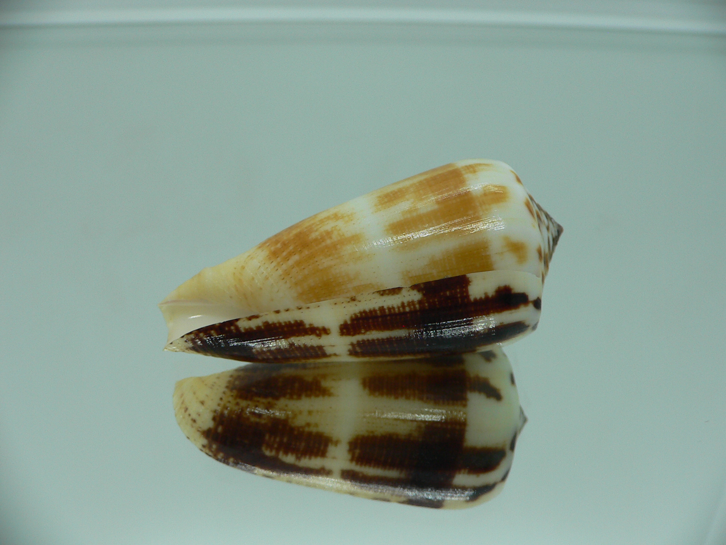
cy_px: 272
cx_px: 363
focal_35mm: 35
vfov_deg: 40.7
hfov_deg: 52.6
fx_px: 734
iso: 80
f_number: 2.8
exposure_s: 1/60
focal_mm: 4.6
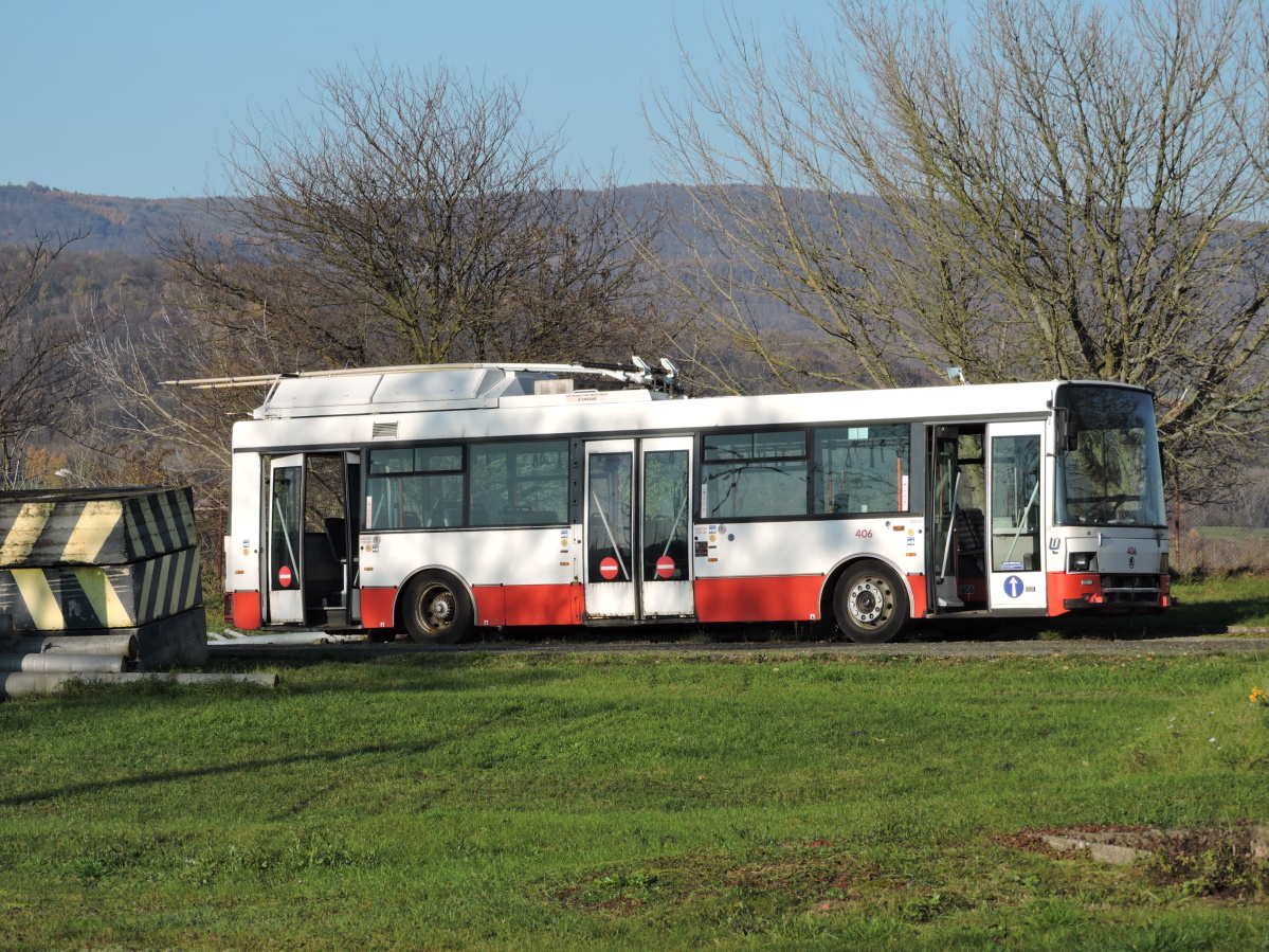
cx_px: 634
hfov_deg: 15.8
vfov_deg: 11.9
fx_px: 4582
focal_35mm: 125
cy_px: 476
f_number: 5
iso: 100
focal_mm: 22.4
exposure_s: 1/500
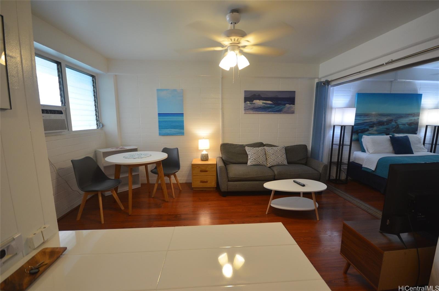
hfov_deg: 100.5
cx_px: 220
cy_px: 146
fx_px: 182
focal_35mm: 15
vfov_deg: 77.0
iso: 720
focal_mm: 10
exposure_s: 1/60
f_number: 4
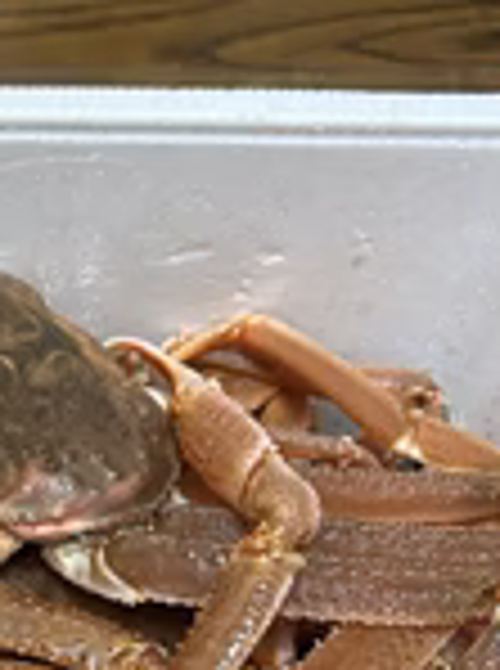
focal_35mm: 70
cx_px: -81
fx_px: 1354
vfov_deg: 26.6
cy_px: 639
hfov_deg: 19.8
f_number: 1.5
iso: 400
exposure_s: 1/40
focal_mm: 5.7
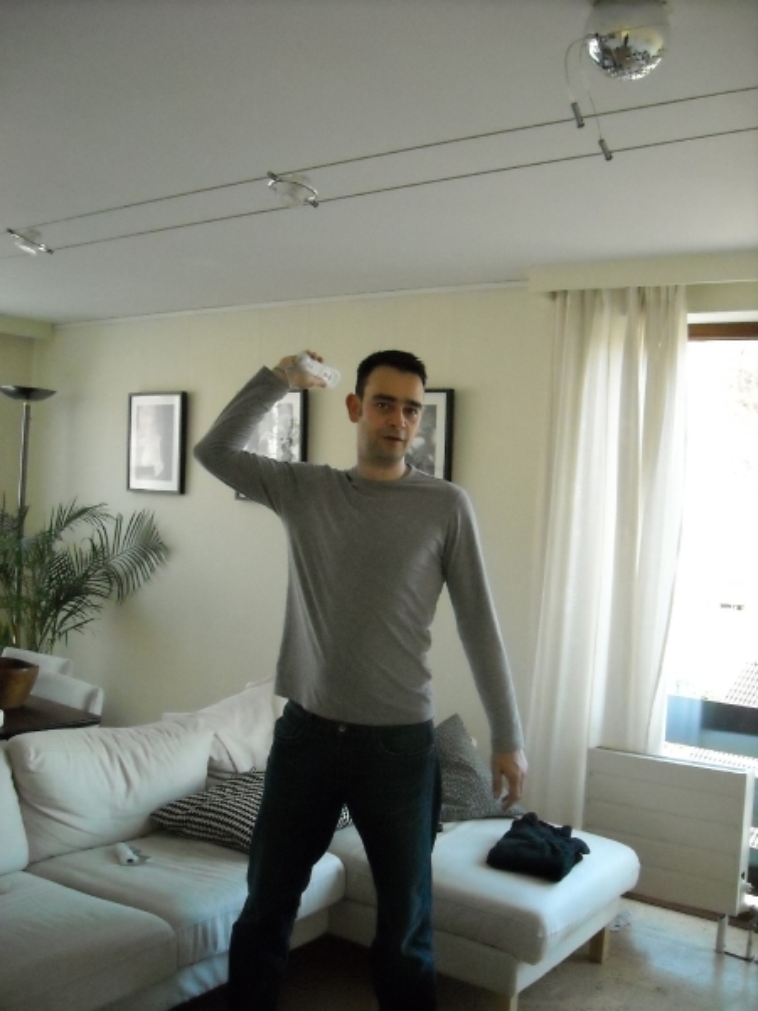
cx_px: 379
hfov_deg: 40.7
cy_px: 506
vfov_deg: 52.6
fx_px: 1022
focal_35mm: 35
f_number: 2.8
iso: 800
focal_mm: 5.7
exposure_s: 1/250
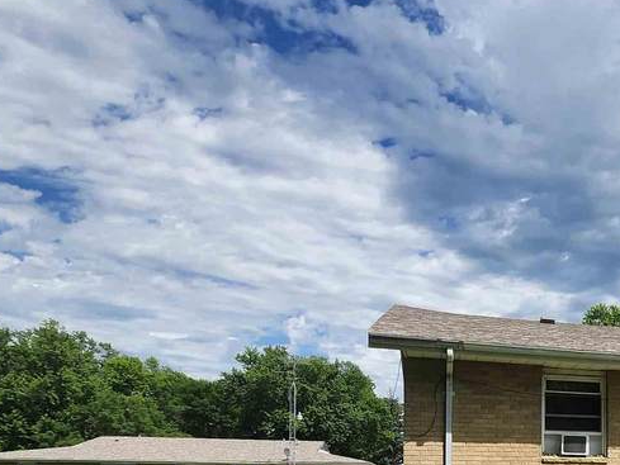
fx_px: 609
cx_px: 672
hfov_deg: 42.9
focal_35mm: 34
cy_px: 473
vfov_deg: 37.1
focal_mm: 1.74
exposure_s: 1/2958
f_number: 2.2
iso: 40
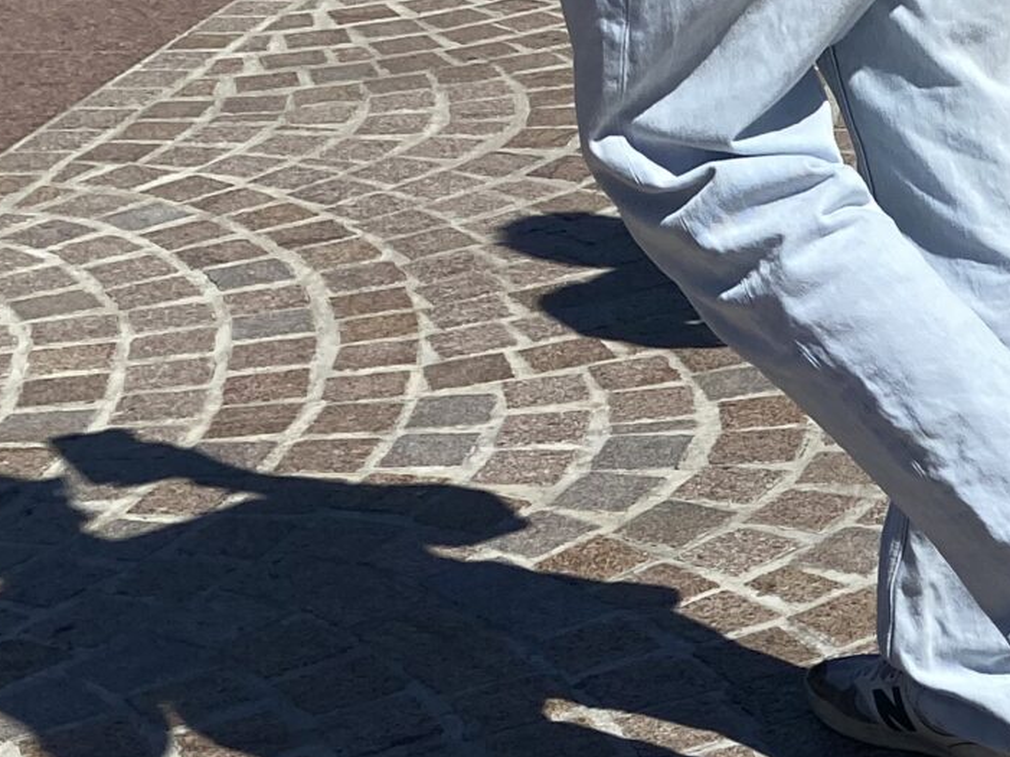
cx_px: 1638
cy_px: 978
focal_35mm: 95
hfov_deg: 17.8
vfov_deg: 14.9
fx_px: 2770
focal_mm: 4.25
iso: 32
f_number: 1.8
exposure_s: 1/6061
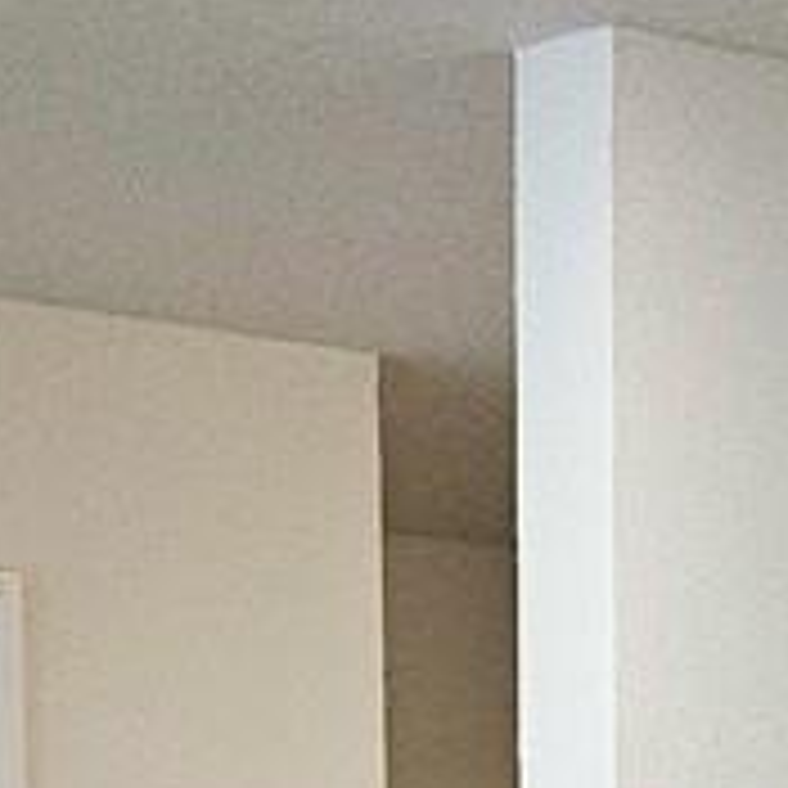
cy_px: 1752
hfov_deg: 9.4
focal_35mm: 186
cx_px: 324
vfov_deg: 8.7
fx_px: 4790
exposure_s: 1/30
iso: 100
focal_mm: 5.4
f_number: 1.8
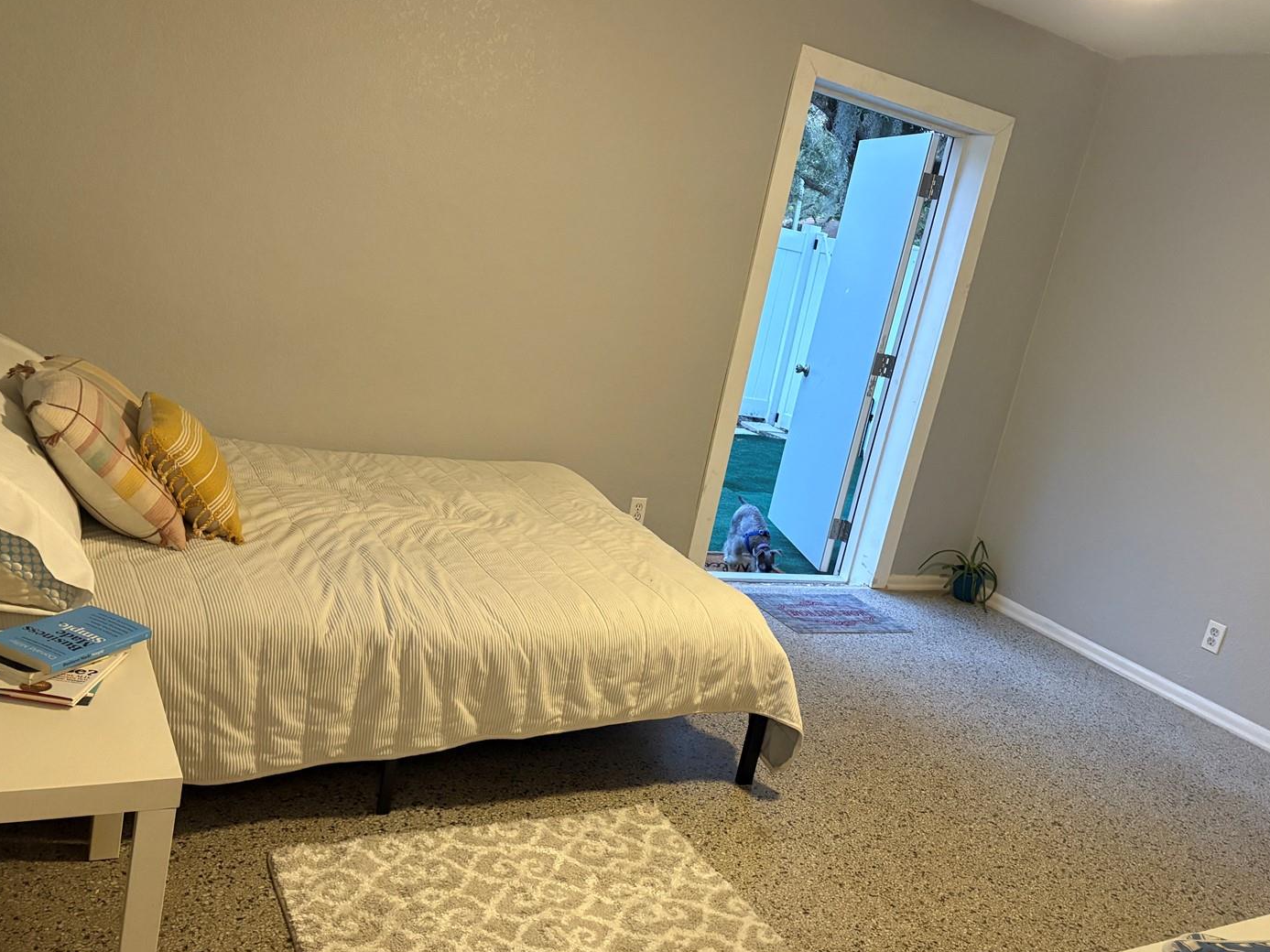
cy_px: 514
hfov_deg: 59.9
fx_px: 1101
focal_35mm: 30
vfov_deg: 46.7
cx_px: 668
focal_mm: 5.96
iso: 500
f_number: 1.6
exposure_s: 1/60
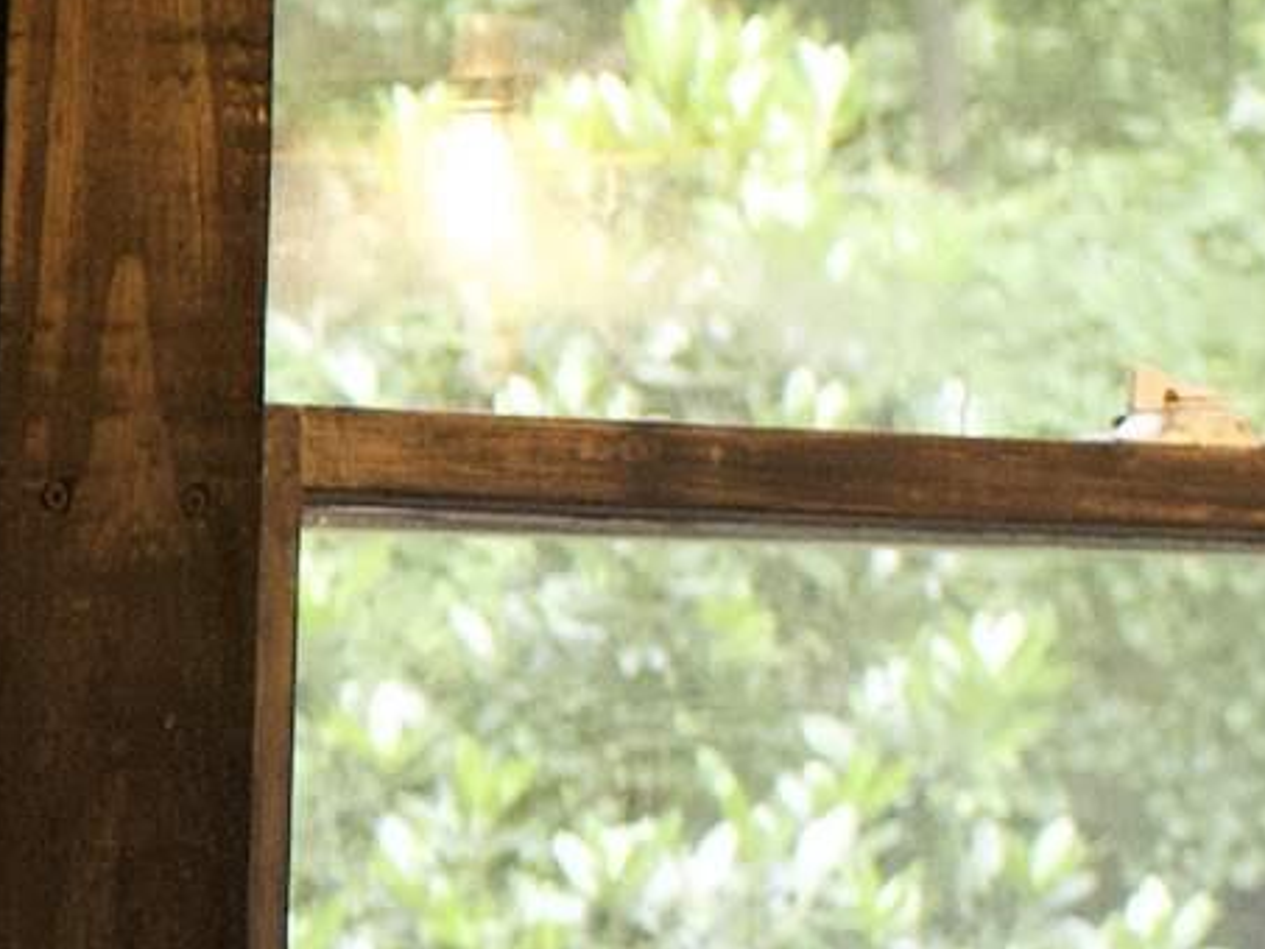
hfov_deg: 8.0
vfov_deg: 6.8
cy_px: 1175
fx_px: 7932
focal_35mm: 217
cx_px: -2372
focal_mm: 16
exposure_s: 1/125
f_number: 2.8
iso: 1000
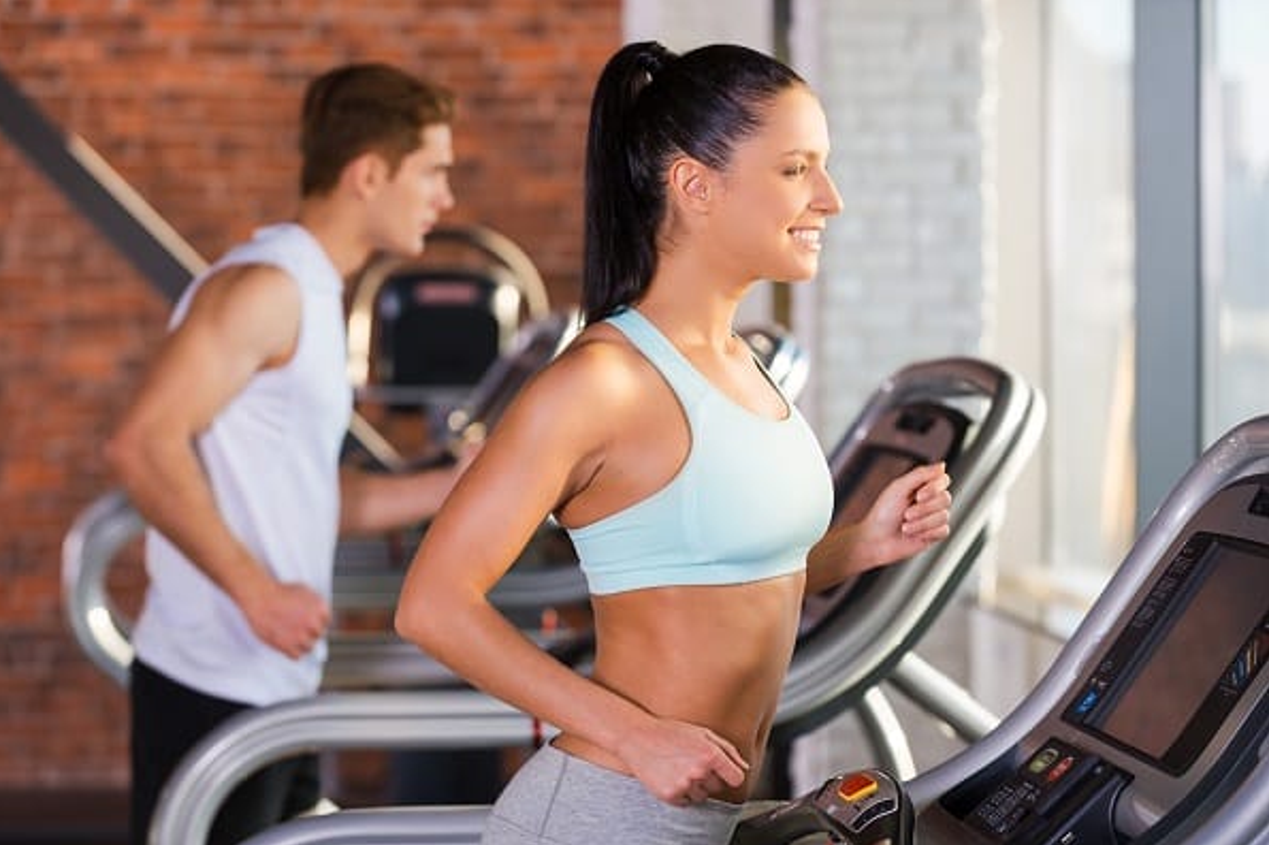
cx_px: 631
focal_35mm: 111
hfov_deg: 18.4
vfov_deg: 12.3
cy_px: 422
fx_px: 3910
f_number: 5
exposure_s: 1/125
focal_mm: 110
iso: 100
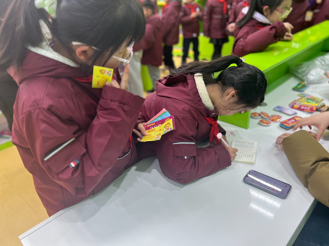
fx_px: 247
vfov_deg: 53.1
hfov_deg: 67.3
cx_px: 164
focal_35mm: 26
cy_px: 123
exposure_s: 1/50
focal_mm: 5.7
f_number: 1.5
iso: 125
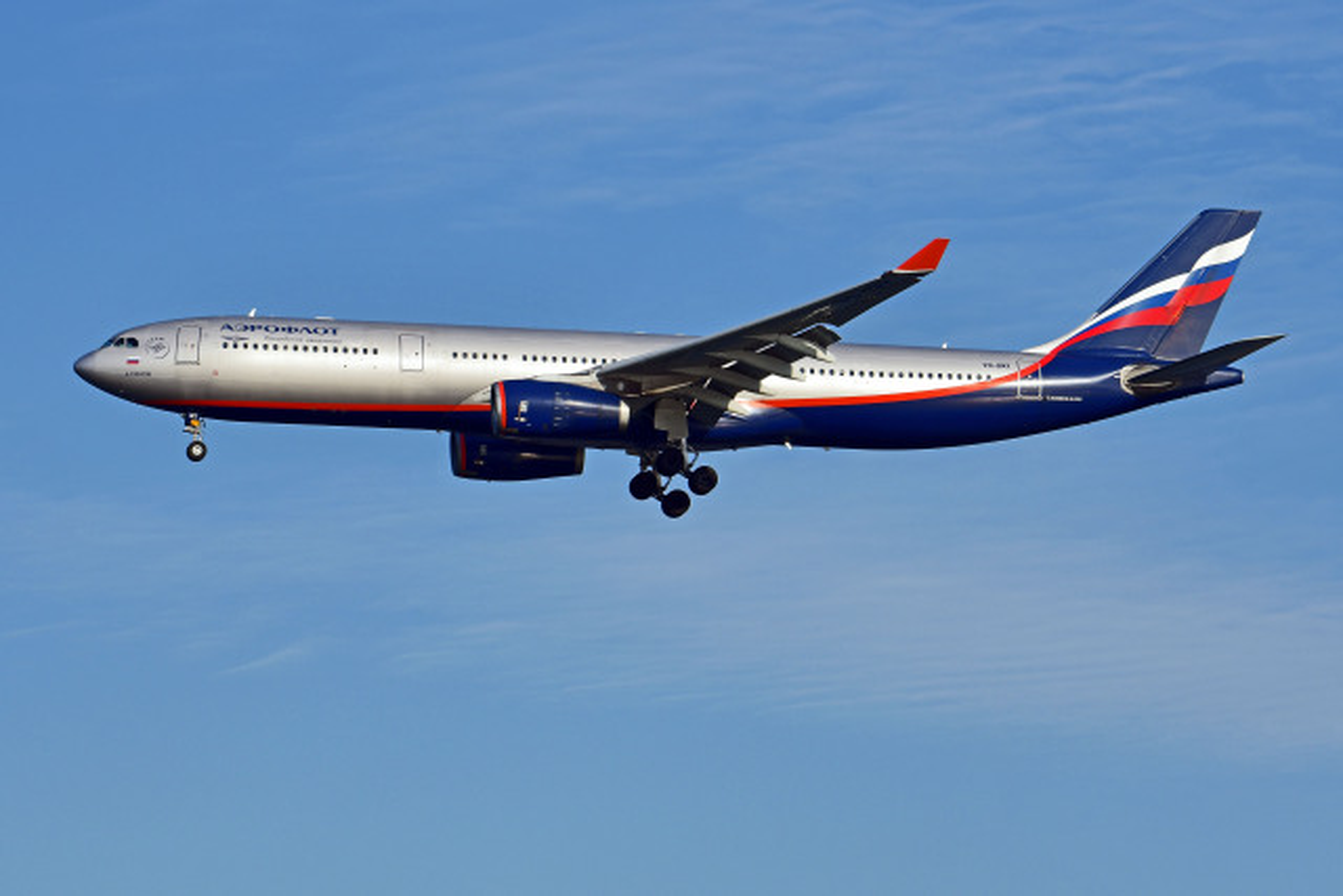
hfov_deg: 8.3
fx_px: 9235
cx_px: 672
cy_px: 448
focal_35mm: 248
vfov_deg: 5.6
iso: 200
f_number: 9
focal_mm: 165
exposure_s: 1/800
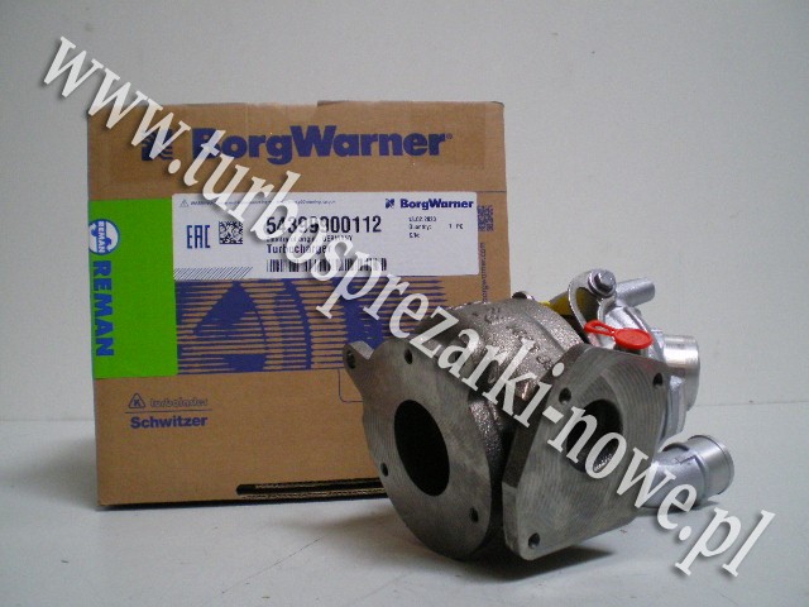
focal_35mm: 38
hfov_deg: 49.0
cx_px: 404
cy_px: 304
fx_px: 888
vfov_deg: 37.7
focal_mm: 6.3
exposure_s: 1/15
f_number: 3.1
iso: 400
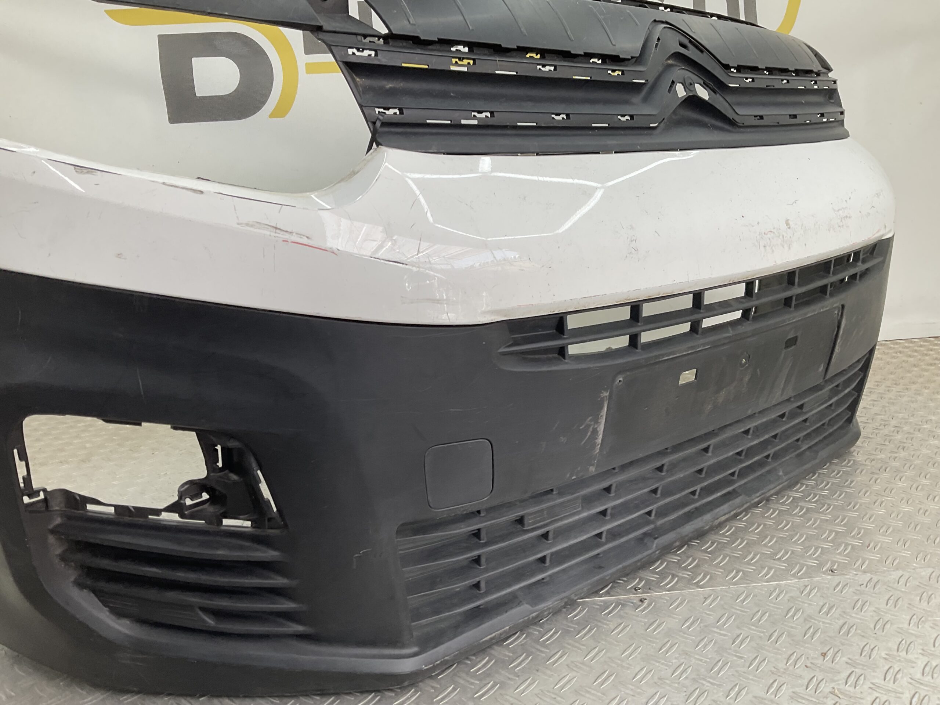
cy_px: 352
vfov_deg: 48.2
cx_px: 470
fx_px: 787
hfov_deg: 61.7
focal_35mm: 29
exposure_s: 1/120
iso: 20
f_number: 1.8
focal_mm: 3
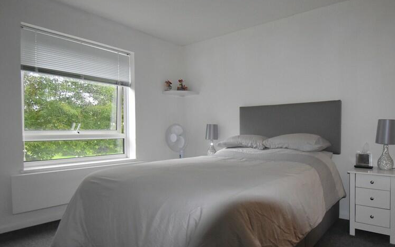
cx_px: 254
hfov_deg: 80.3
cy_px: 140
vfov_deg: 57.1
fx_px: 226
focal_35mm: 21
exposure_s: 1/200
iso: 1600
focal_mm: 10
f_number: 4.5
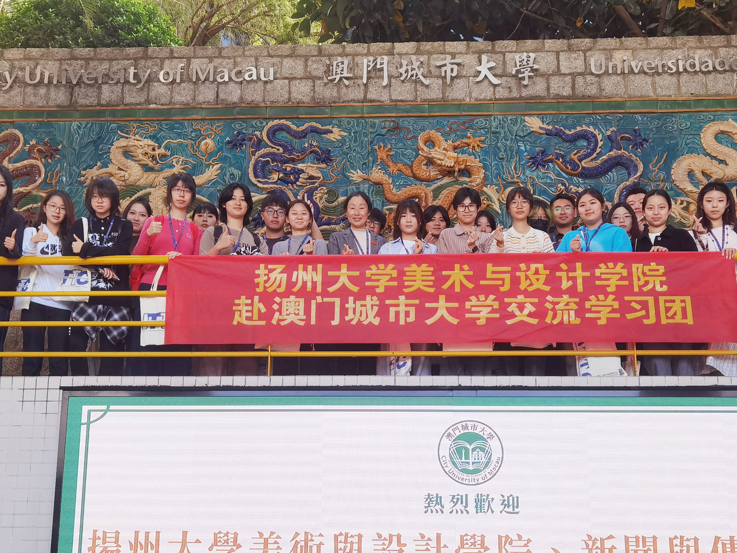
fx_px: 958
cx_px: 419
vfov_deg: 32.0
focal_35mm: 45
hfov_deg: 42.0
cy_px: 360
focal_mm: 6.71
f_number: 1.9
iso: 80
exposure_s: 1/900
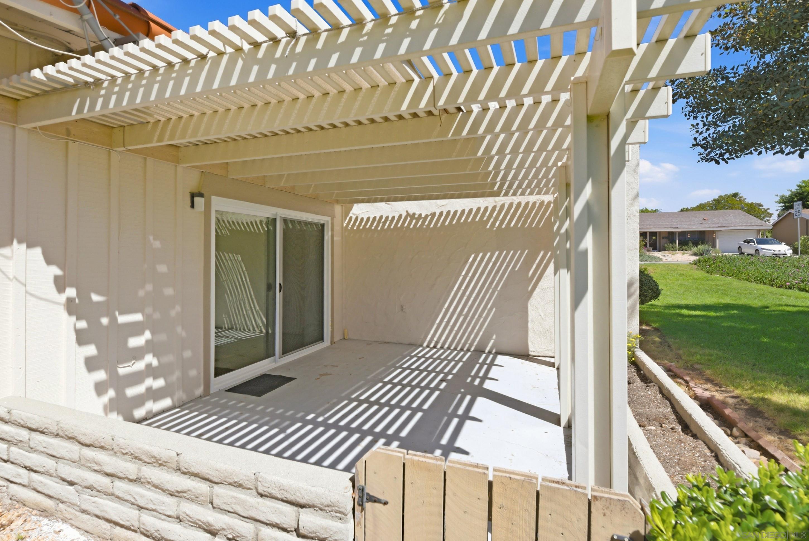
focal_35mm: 16
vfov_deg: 73.8
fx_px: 360
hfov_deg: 96.7
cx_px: 404
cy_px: 270
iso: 200
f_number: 8
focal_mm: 16
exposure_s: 1/500
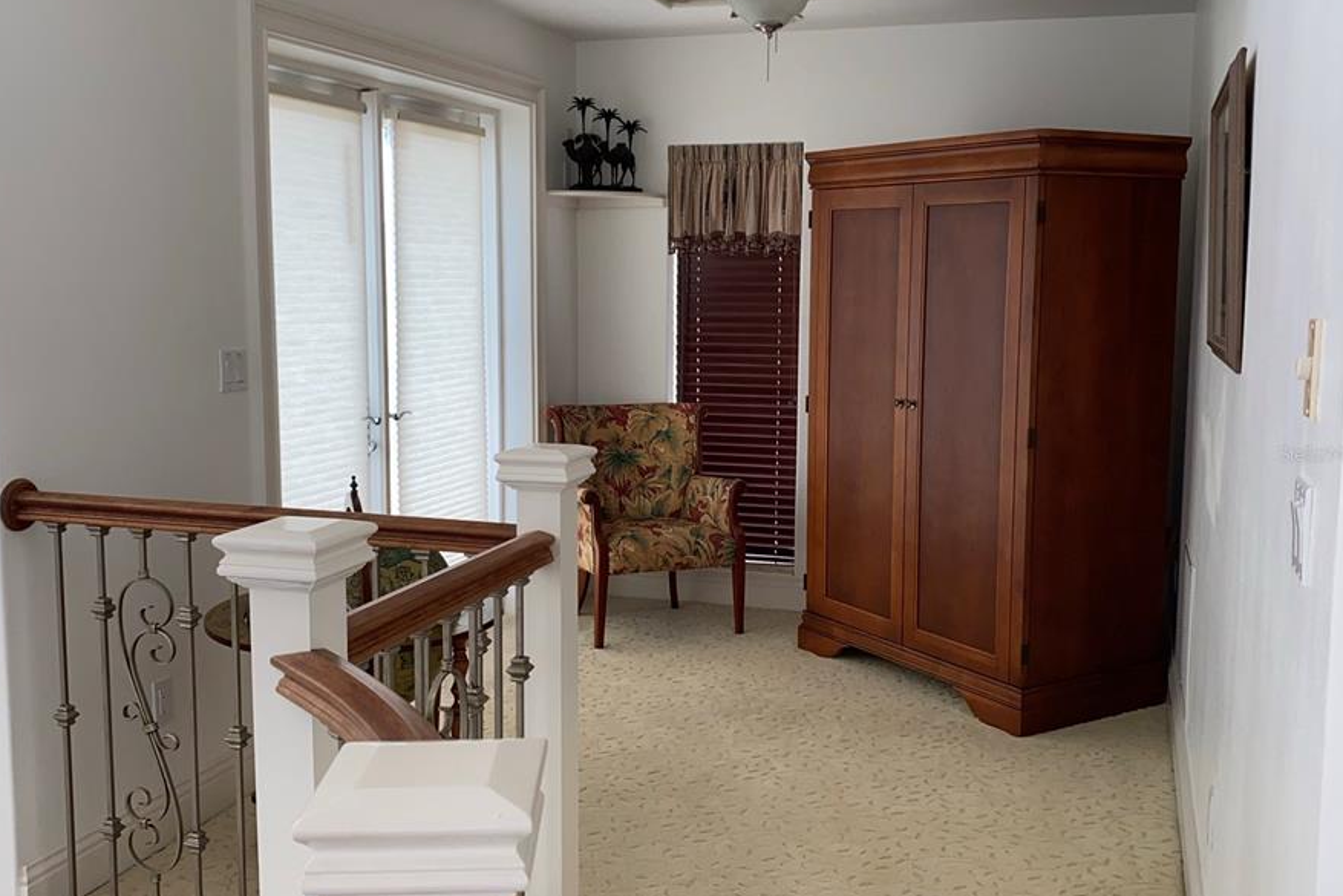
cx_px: 675
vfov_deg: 36.0
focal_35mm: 37
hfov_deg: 51.9
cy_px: 453
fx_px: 1380
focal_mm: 4.25
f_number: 1.8
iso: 32
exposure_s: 1/41
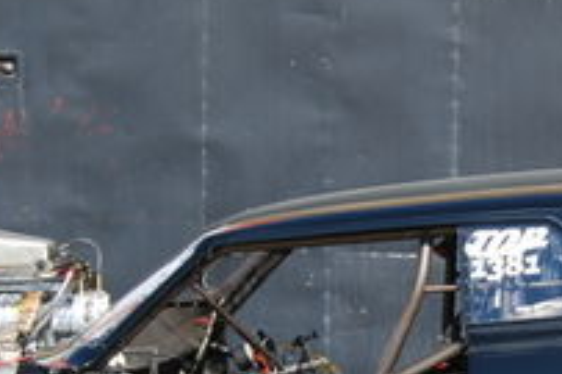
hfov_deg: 10.3
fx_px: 3104
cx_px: 534
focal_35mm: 199
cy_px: 330
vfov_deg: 6.9
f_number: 6.3
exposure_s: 1/160
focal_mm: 42
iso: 100
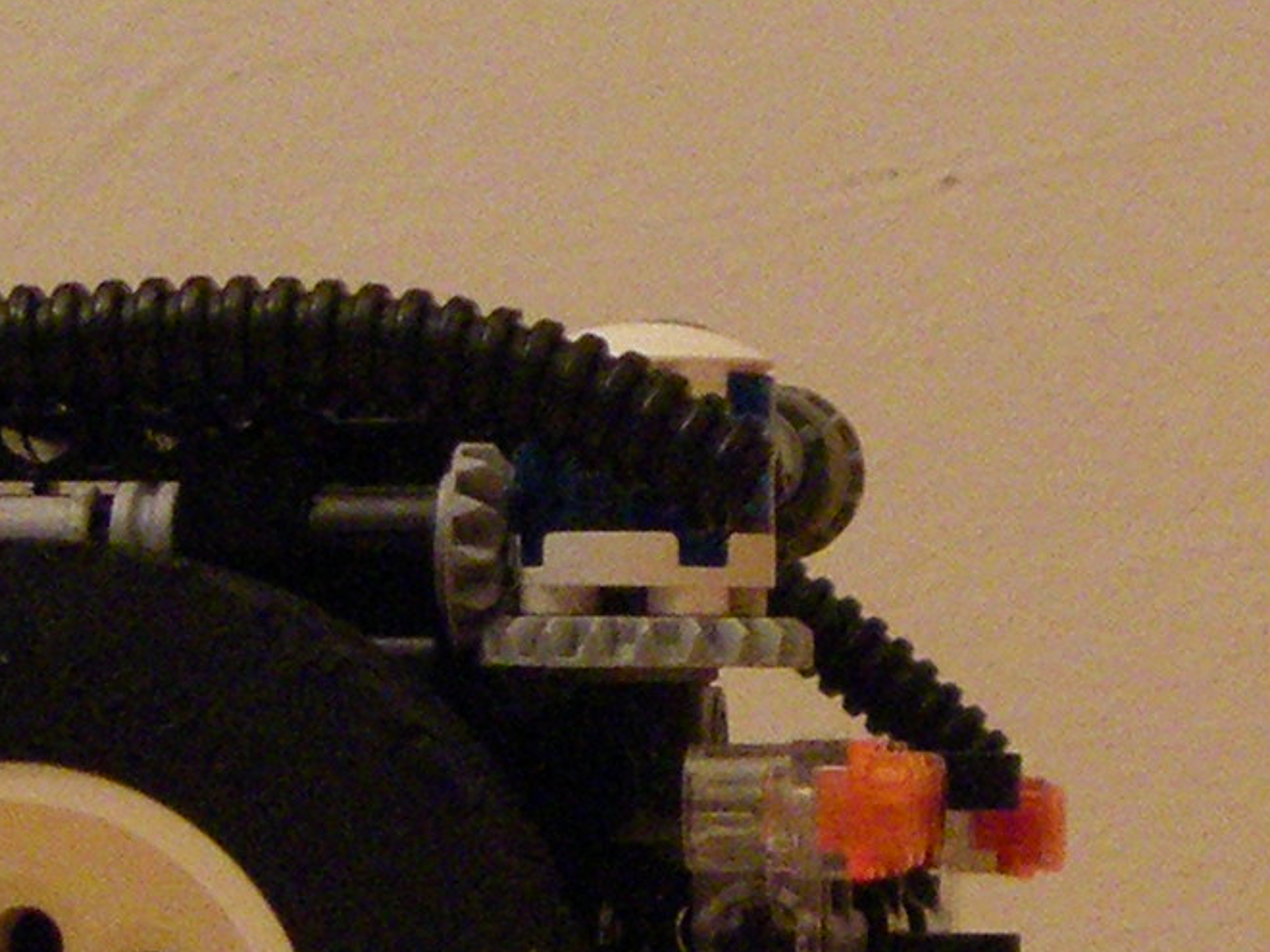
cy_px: 481
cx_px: 1216
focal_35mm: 188
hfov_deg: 10.4
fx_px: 6897
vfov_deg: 7.9
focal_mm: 6.3
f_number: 3.5
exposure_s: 1/50
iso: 400
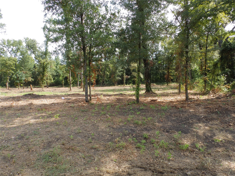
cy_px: 88
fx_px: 149
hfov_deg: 76.4
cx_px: 118
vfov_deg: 61.1
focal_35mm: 22
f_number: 4.5
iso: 80
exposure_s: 1/160
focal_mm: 4
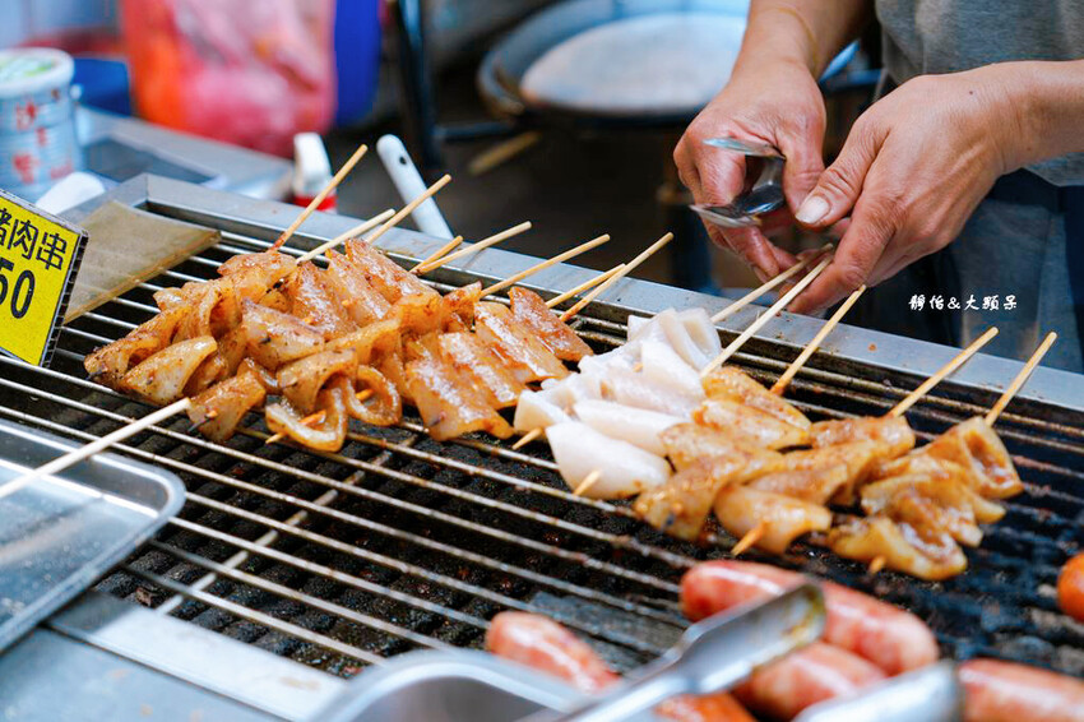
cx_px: 542
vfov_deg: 19.7
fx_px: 2077
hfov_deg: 29.3
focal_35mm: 69
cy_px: 361
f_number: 4.5
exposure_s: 1/100
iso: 320
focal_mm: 69
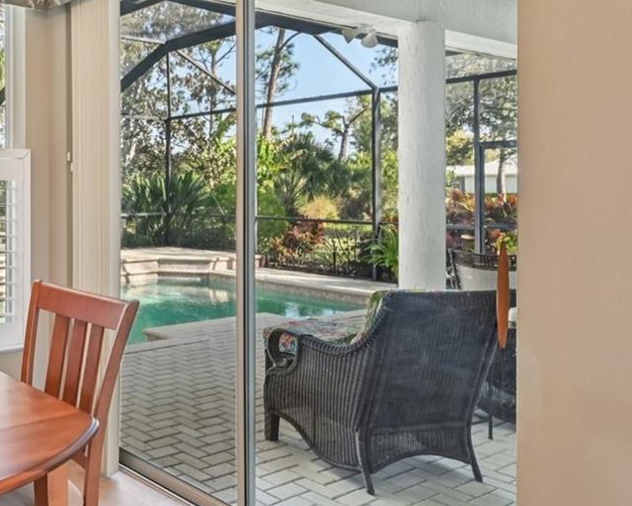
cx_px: -34
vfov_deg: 44.2
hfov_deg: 44.0
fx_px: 617
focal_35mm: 33
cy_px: 193
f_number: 8
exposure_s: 1/80
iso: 400
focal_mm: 14
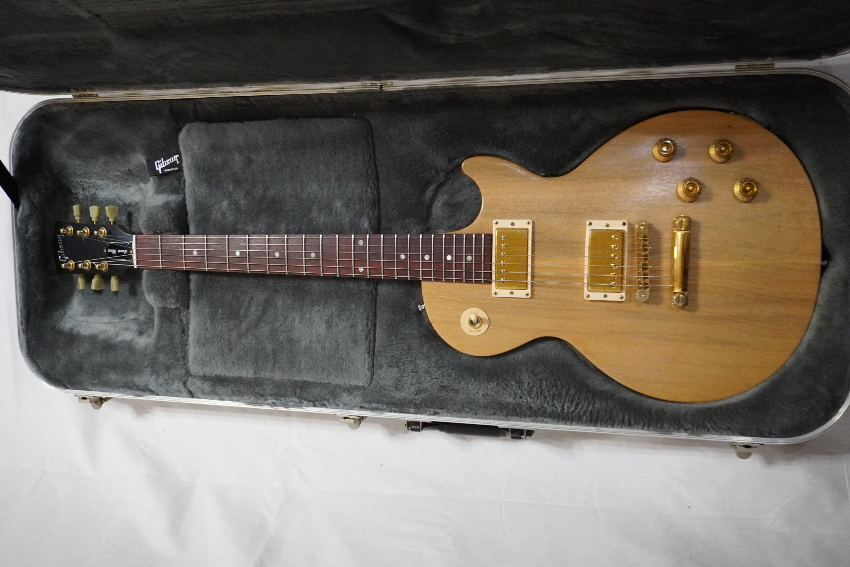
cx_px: 425
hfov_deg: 59.5
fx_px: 744
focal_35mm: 32
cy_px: 284
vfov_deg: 41.7
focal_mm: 21
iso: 6400
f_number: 4
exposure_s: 1/160
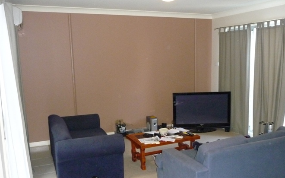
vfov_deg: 35.2
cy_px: 106
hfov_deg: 53.8
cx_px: 165
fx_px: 280
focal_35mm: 36
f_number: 3.3
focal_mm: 4.7
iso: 640
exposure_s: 1/30
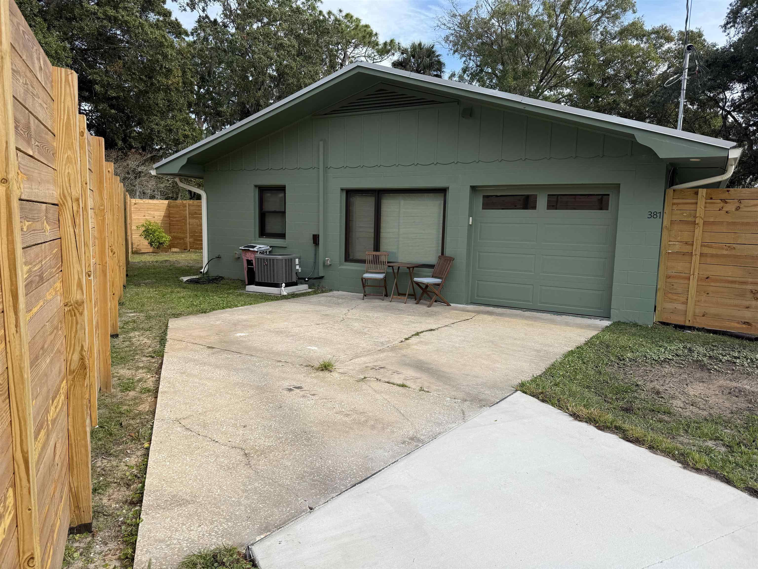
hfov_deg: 71.6
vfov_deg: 56.8
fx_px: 526
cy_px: 284
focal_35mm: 24
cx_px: 379
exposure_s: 1/2370
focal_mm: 6.76
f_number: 1.78
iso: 80
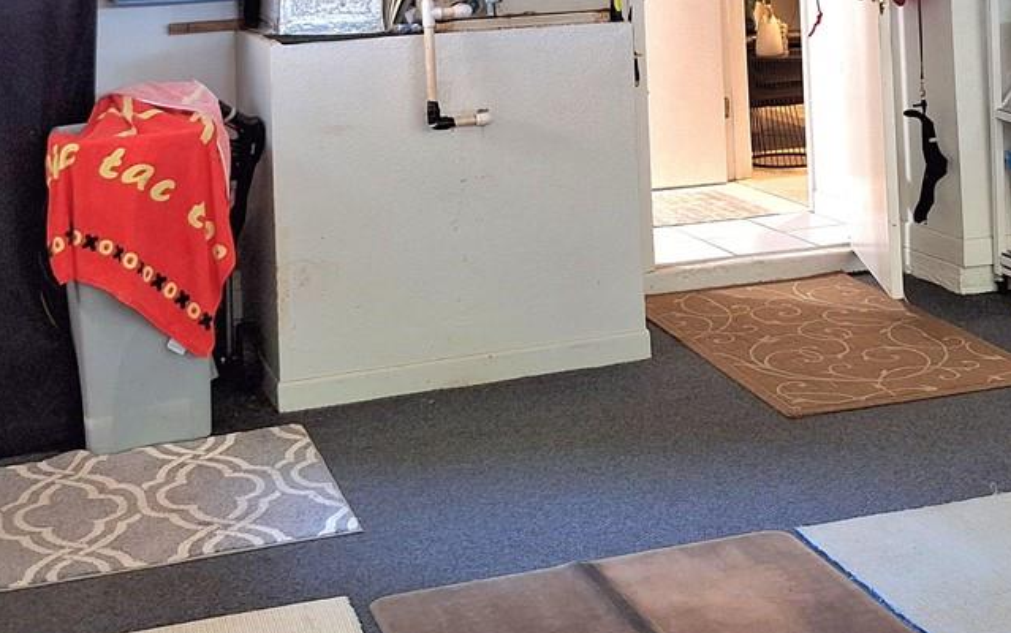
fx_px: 1681
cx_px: 574
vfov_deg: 19.6
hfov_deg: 33.4
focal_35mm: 61
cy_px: -191
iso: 320
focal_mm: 5.54
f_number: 1.8
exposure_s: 1/30
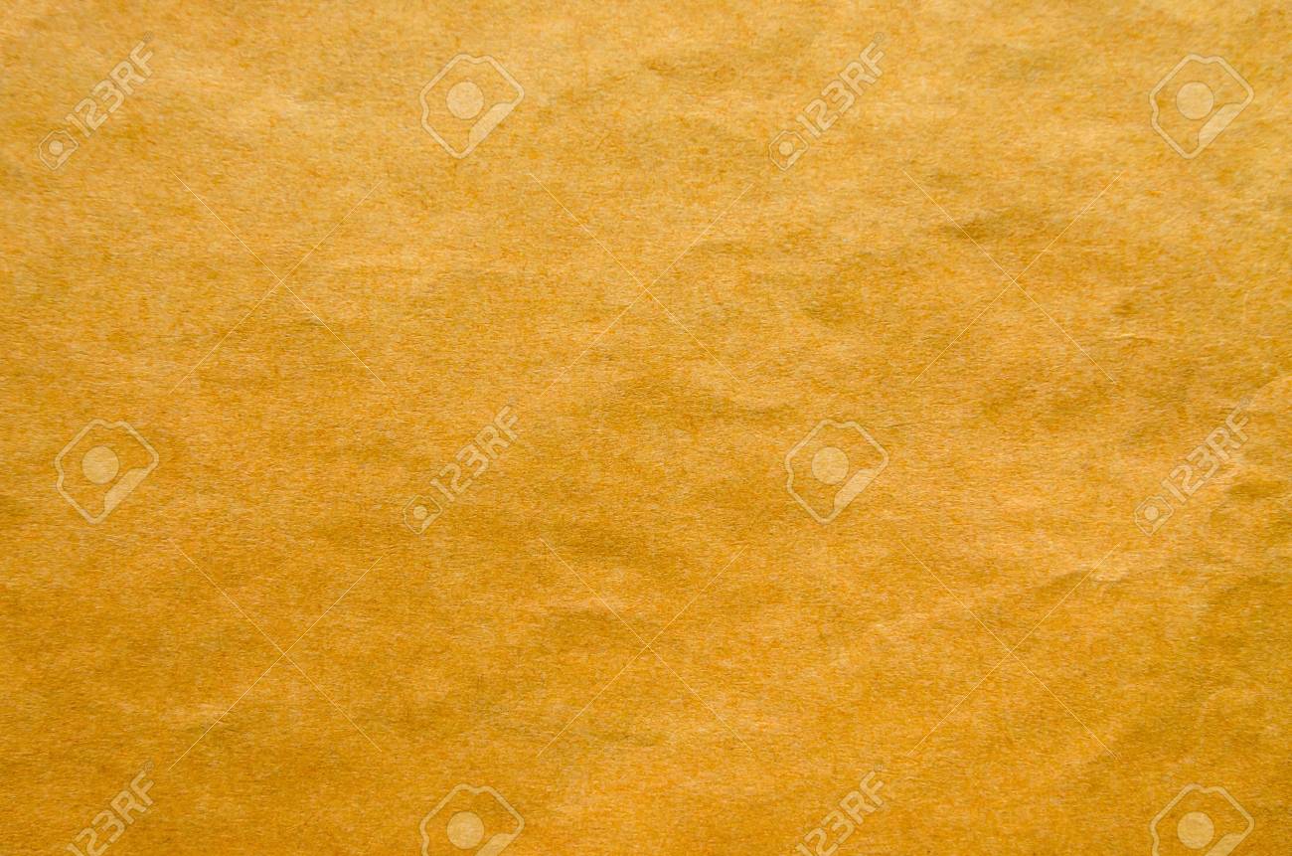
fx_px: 2686
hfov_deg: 27.0
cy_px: 428
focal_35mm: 75
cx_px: 646
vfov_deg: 18.1
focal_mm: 50
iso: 100
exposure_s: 1/160
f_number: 5
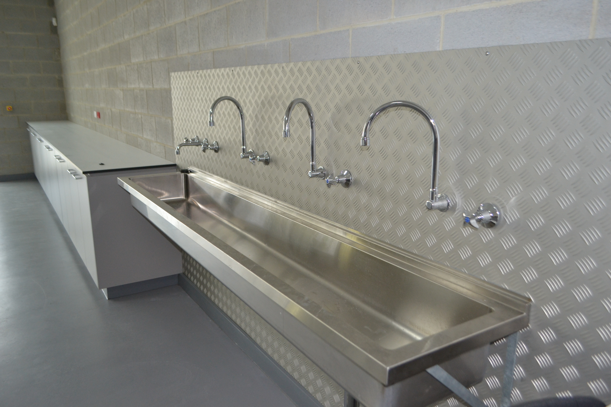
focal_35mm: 27
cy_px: 204
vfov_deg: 47.9
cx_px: 306
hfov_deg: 67.4
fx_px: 458
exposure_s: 1/30
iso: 800
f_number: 3.5
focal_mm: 18
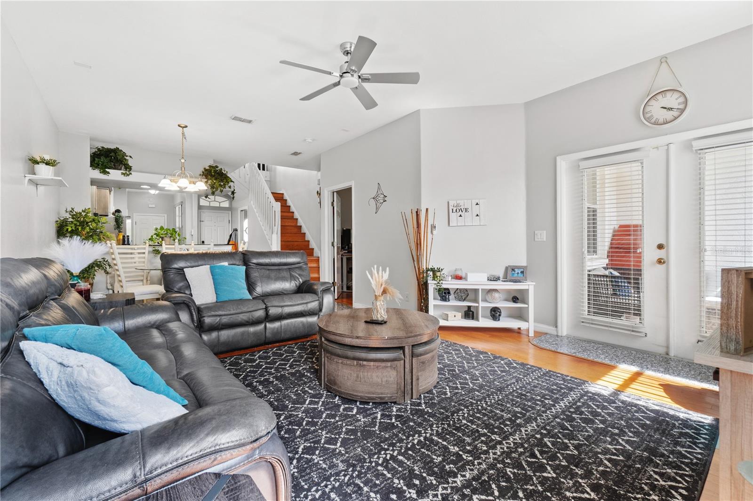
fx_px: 314
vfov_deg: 77.3
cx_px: 376
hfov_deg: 100.4
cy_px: 250
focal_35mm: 15
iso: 250
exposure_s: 1/4
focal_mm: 10
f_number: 8
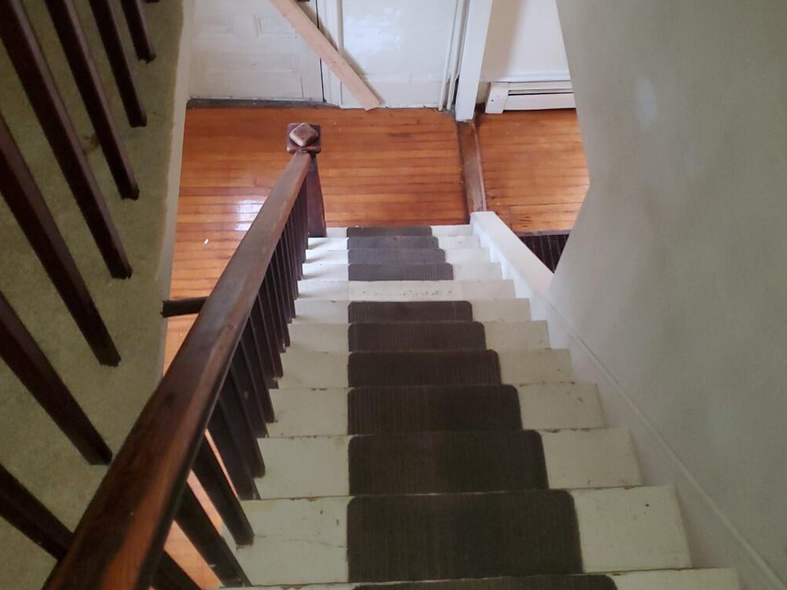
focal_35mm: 37
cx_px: 414
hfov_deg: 50.1
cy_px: 269
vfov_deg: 38.6
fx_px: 841
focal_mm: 4.3
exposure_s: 1/10
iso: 250
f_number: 1.5
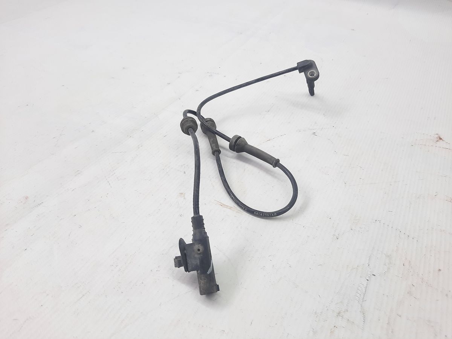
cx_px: 226
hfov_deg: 69.4
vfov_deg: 54.9
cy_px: 170
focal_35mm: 25
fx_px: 326
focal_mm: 4.6
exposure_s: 1/50
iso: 40
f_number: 2
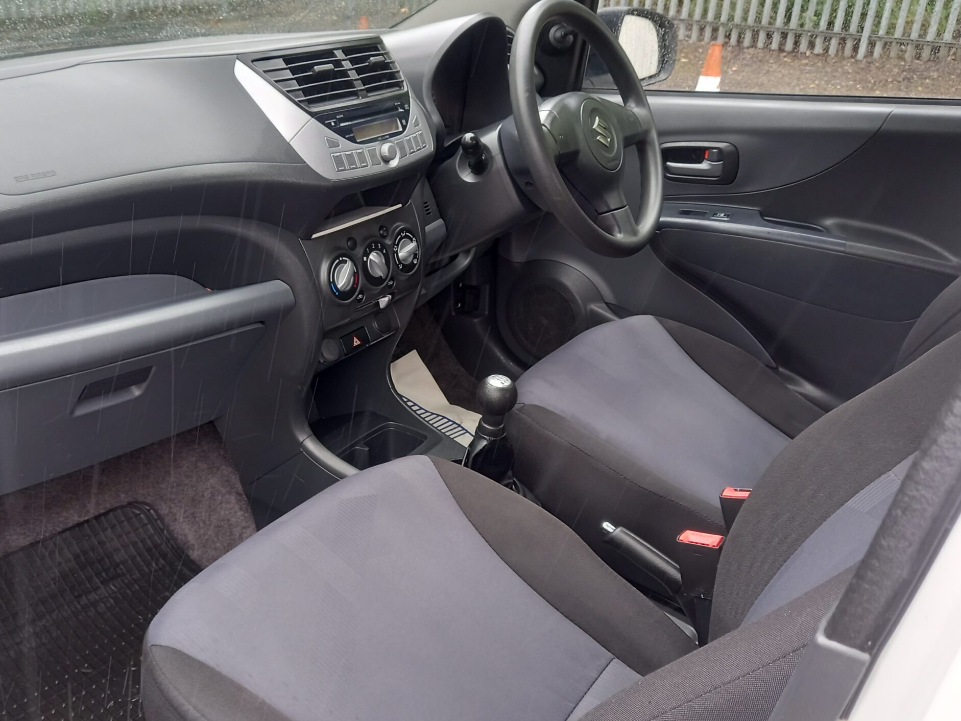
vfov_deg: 41.8
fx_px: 944
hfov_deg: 53.8
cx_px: 413
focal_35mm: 34
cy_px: 378
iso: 80
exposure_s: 1/60
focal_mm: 4.6
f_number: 2
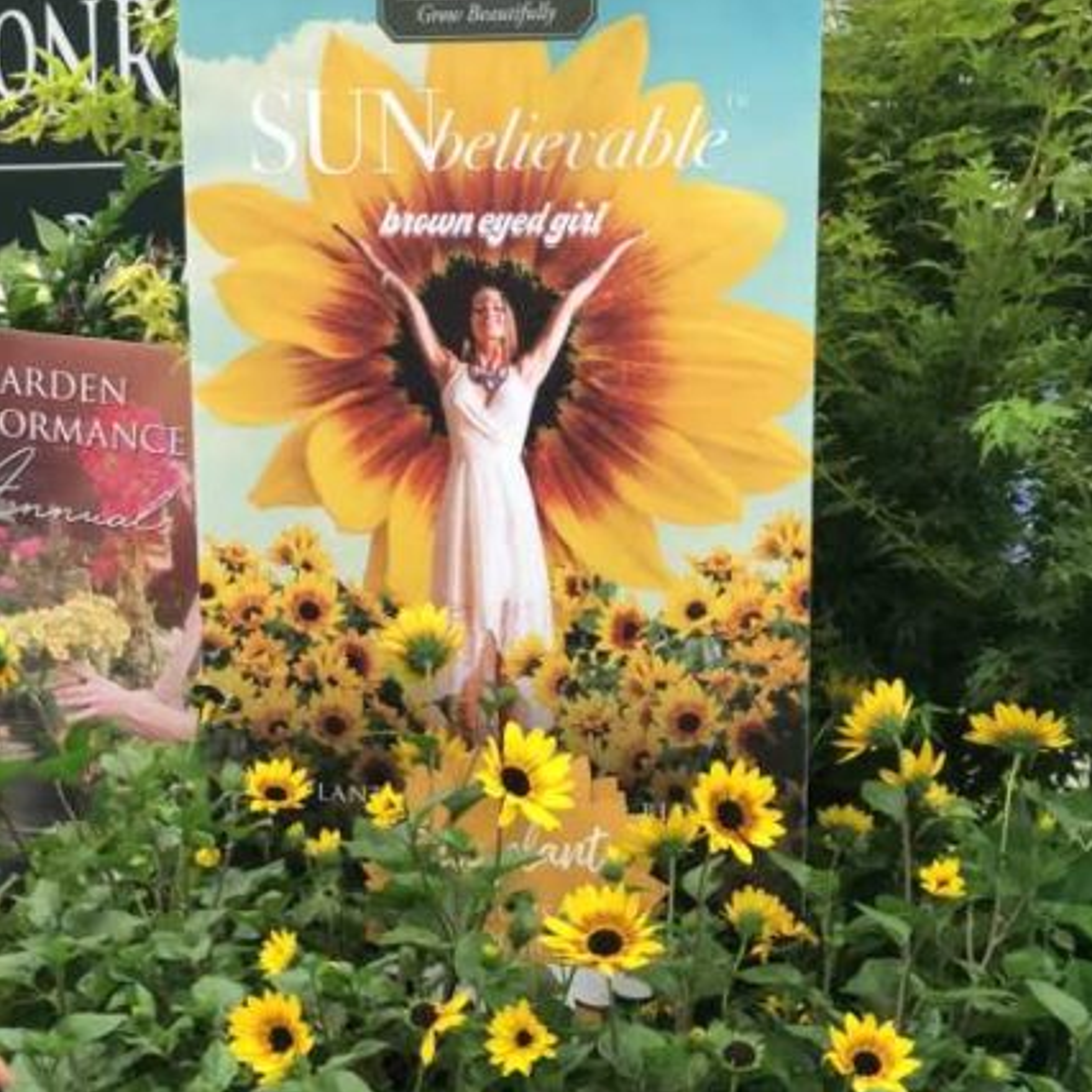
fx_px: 2427
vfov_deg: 25.2
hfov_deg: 25.4
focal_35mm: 68
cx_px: 547
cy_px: 729
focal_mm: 6.6
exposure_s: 1/60
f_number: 2.8
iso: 500
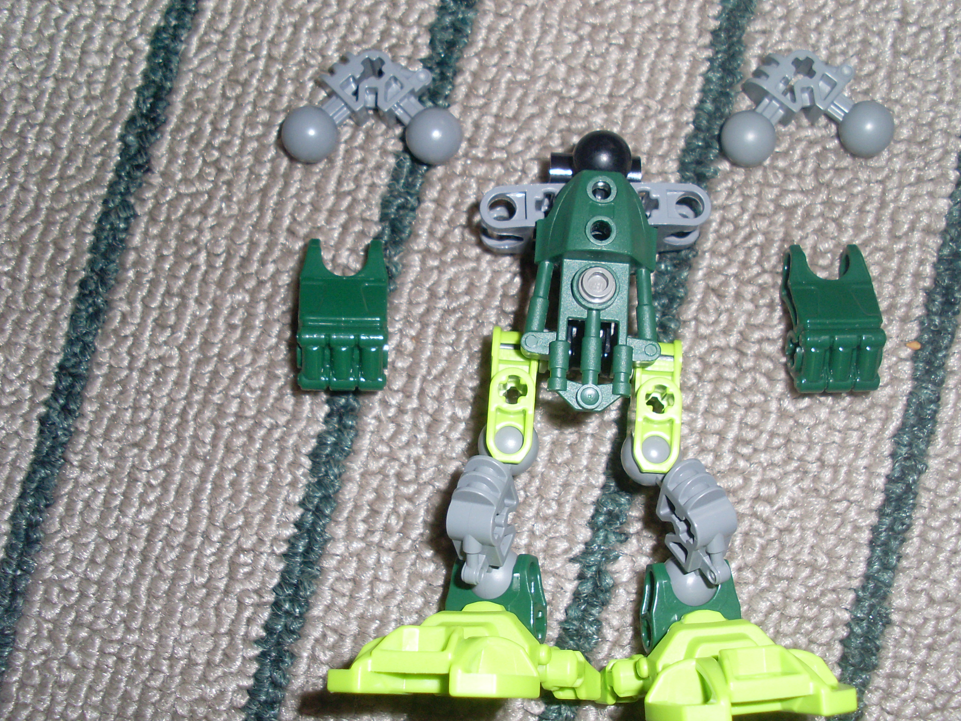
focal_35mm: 43
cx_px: 538
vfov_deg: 33.6
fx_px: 1194
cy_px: 404
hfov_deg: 43.8
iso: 100
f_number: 7.7
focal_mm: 6.3
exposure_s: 1/45
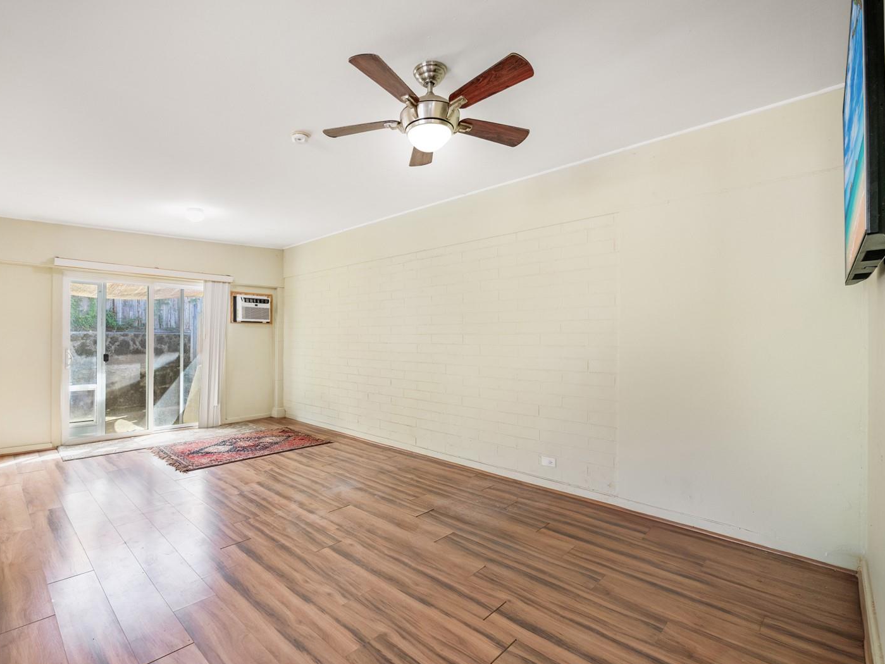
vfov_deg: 78.1
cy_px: 334
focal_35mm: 16
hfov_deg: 94.1
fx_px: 409
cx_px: 396
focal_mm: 7
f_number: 4
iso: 1000
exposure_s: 1/500
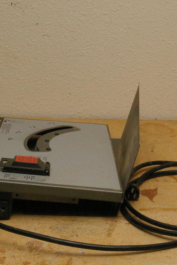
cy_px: 136
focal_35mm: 92
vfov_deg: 22.1
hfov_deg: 14.9
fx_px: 678
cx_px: 90
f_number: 27
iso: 1600
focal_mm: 31
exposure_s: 1/30
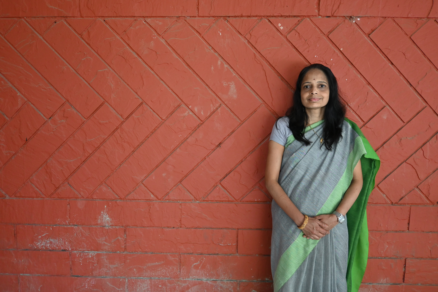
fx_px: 365
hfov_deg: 61.9
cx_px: 219
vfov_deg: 43.6
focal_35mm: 30
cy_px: 146
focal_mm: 20
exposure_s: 1/125
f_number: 3.8
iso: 1000
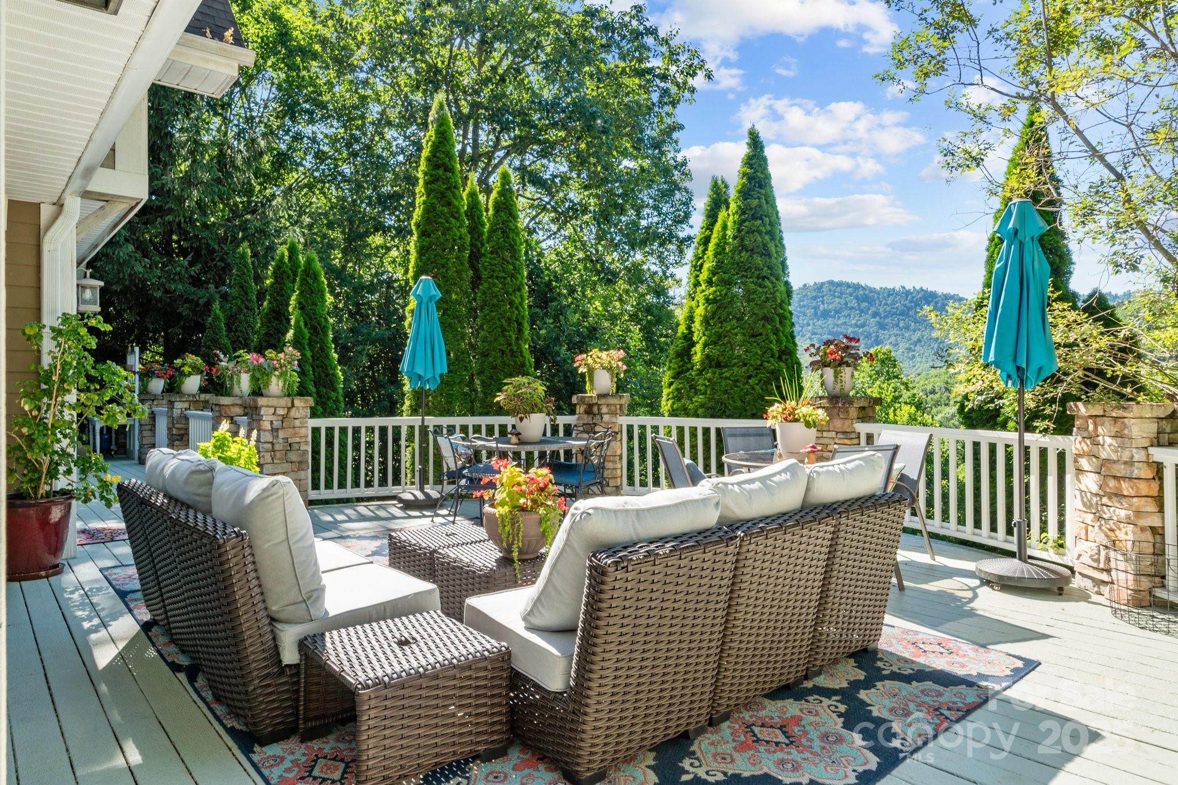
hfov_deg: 81.2
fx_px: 687
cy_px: 392
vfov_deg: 59.5
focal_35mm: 21
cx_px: 589
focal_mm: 14
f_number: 10
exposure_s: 1/50
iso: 100
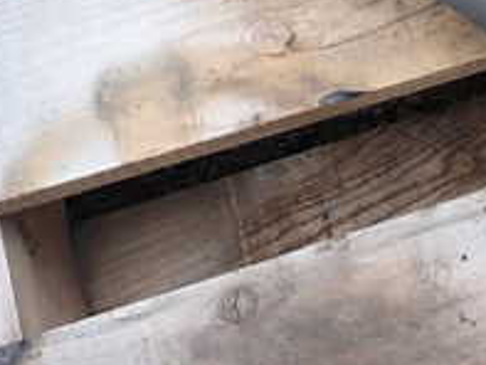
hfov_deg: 21.6
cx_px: 723
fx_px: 1068
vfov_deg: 19.3
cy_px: 104
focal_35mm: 76
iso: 100
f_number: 2.8
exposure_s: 1/200
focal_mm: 4.5
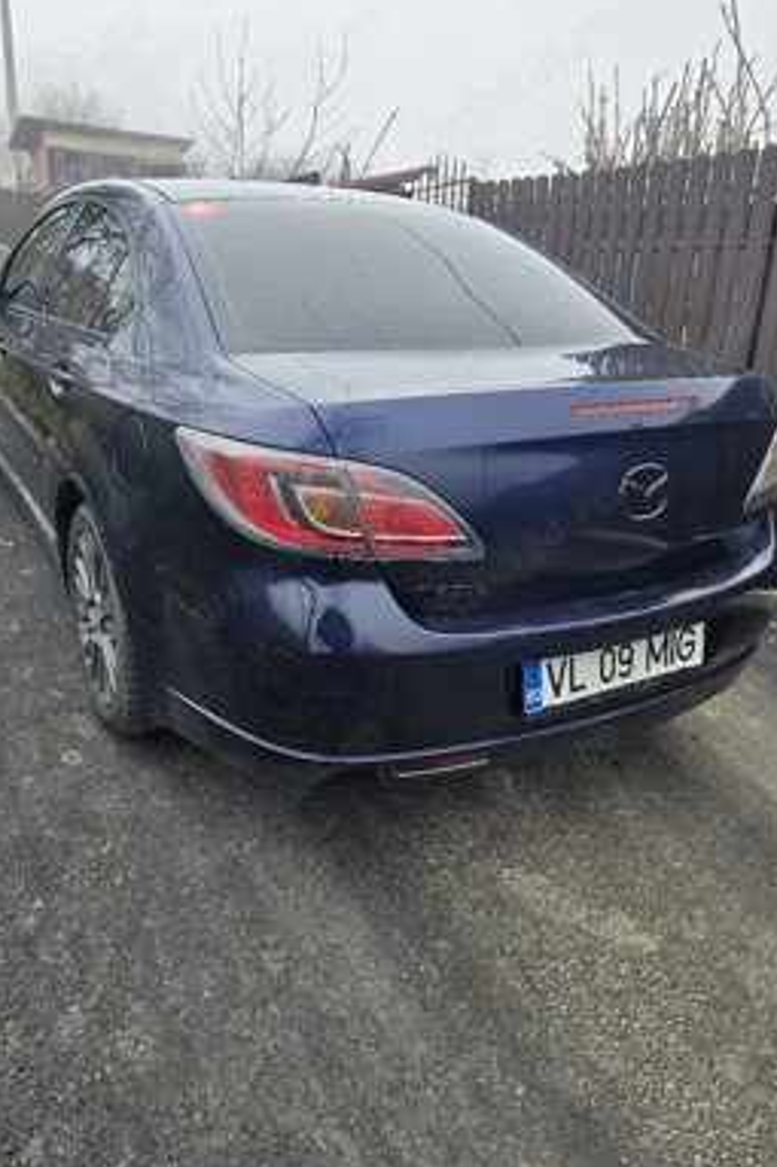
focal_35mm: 25
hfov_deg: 51.1
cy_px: 594
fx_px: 810
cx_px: 344
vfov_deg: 71.5
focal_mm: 6.3
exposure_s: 1/233
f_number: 1.7
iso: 12
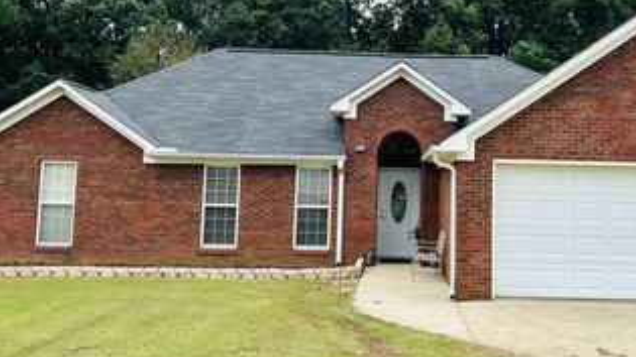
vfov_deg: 26.3
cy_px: 112
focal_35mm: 45
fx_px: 759
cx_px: 406
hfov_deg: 45.0
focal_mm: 5.7
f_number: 1.5
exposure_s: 1/1412
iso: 50
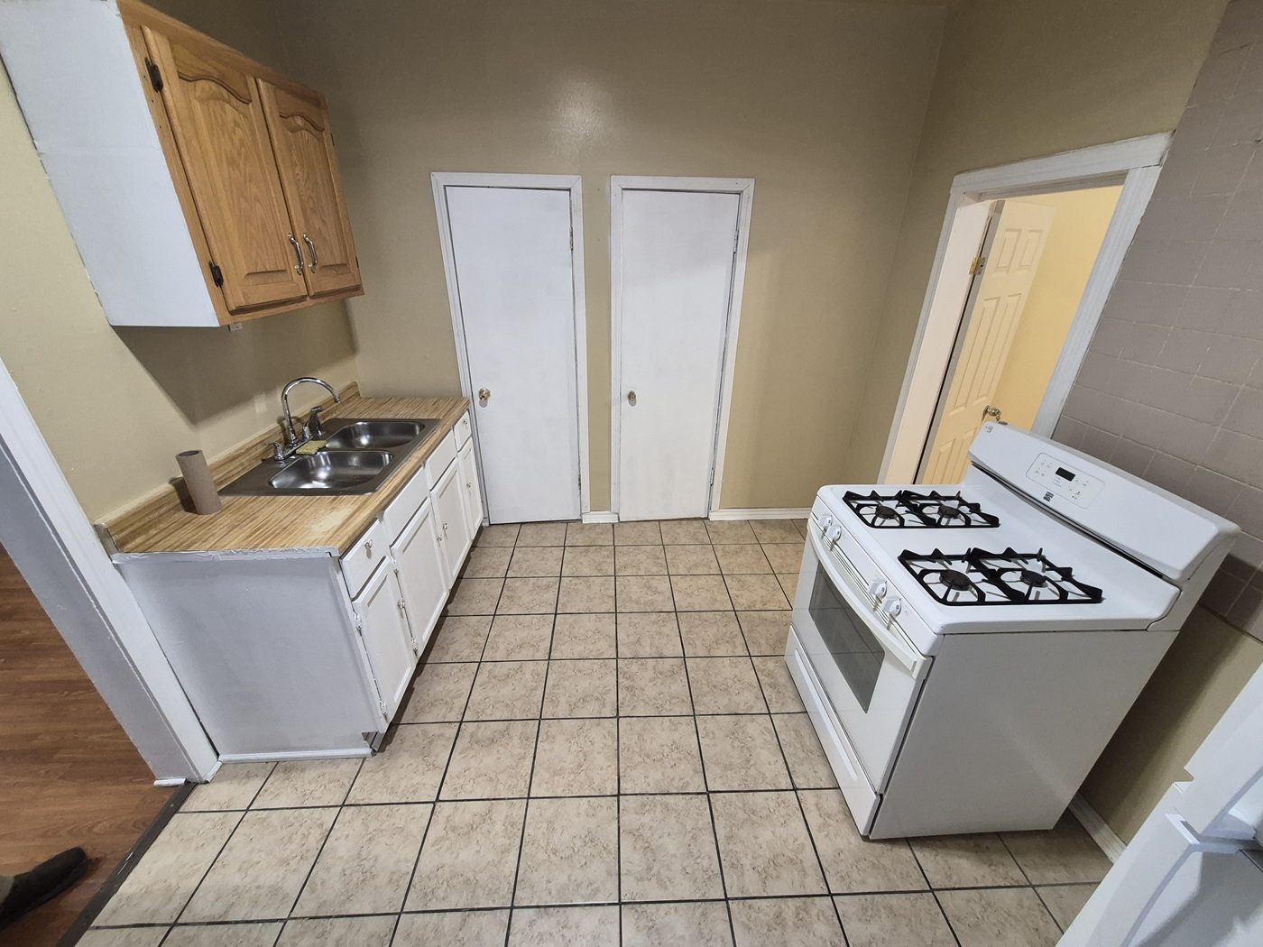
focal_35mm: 13
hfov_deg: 106.2
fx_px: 474
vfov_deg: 89.9
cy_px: 474
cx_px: 632
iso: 400
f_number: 2.2
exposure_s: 1/60
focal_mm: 1.74
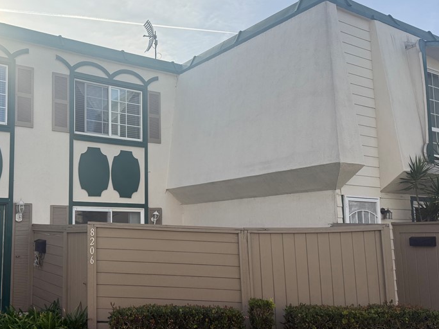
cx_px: 132
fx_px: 456
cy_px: 182
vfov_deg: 39.6
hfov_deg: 50.1
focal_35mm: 36
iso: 100
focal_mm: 6.76
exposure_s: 1/5319
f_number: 1.78
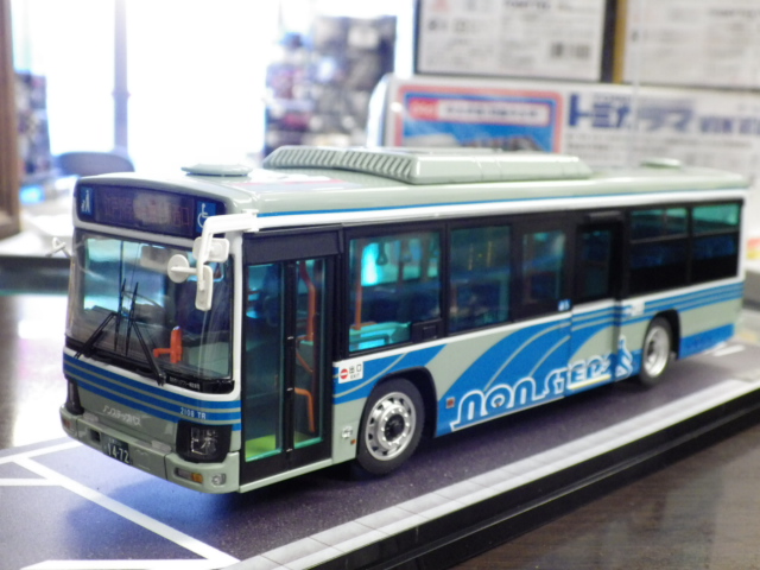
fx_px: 1098
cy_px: 285
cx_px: 380
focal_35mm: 50
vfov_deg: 29.1
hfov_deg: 38.2
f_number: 3.8
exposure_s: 1/30
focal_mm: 9
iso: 800
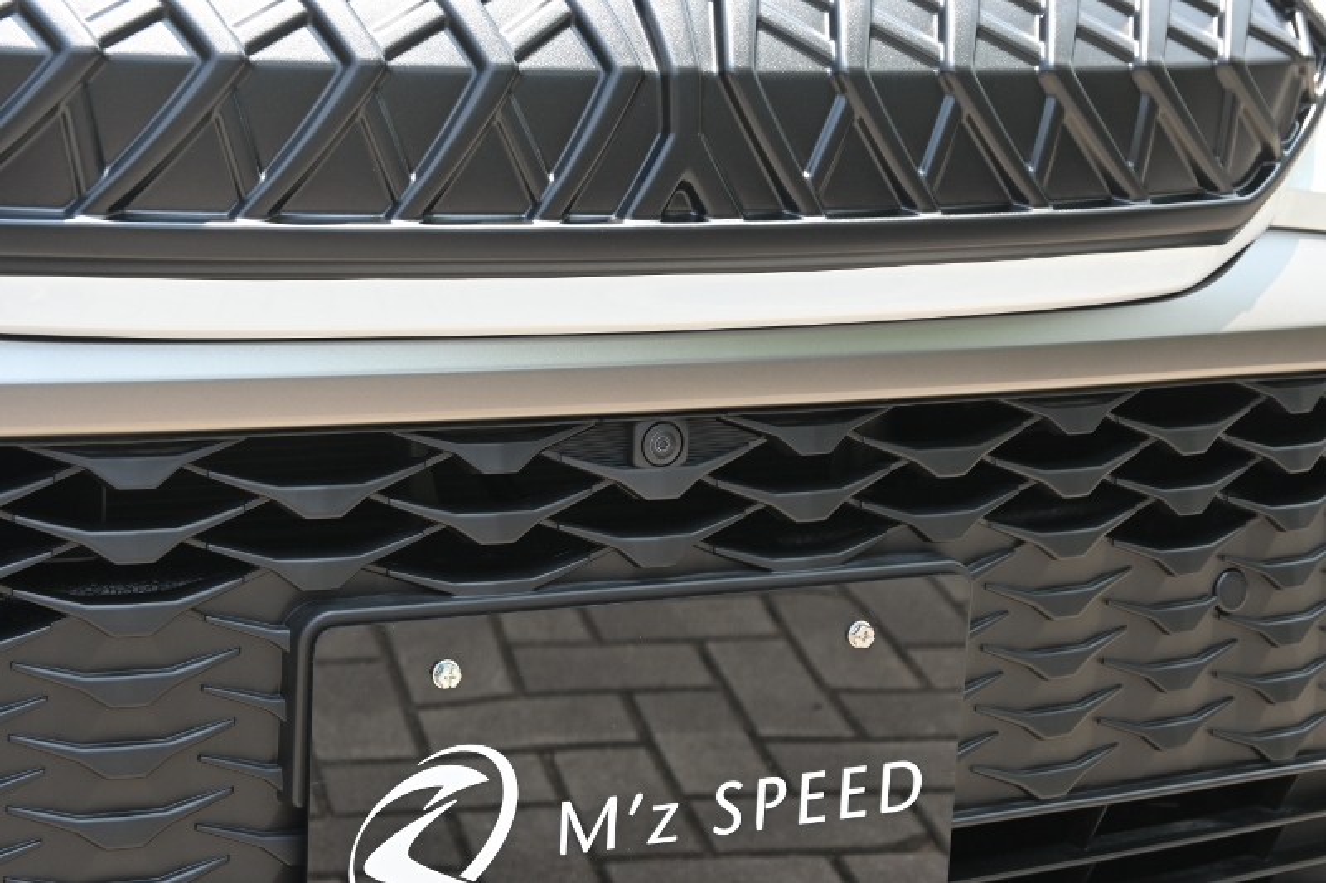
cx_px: 663
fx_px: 2762
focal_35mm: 75
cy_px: 442
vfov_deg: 18.2
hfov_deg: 27.0
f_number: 6.3
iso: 400
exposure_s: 1/400
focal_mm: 50
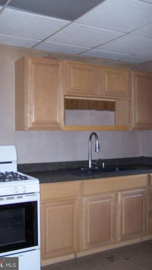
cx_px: 77
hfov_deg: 28.3
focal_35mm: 42
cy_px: 135
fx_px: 301
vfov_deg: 48.4
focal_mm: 6.3
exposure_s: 1/60
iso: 140
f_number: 2.8
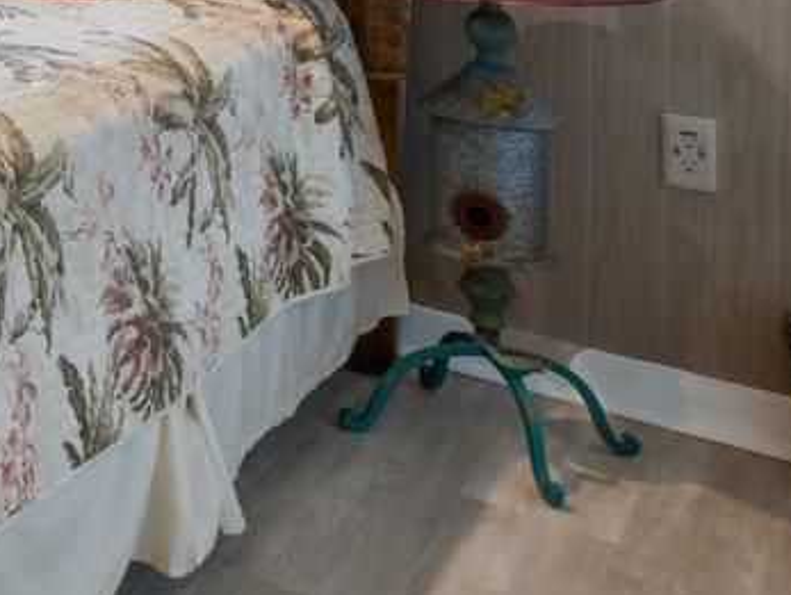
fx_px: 1418
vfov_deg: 20.4
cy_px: -291
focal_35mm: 62
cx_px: -634
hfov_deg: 21.1
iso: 320
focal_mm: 14
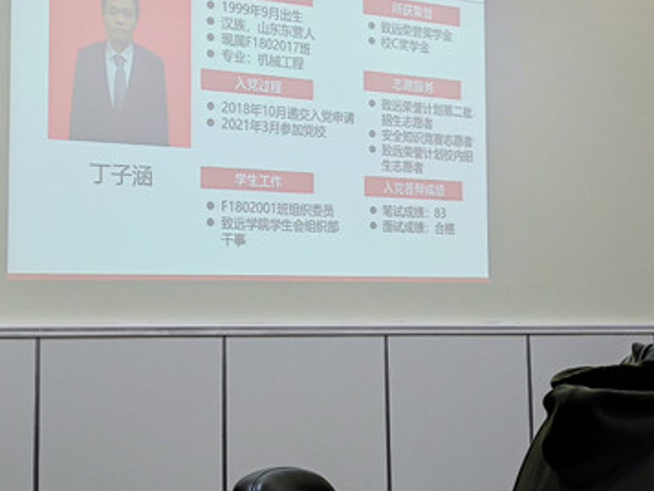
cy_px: 158
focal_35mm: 42
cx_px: 280
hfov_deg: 44.7
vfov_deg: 34.0
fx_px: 794
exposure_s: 1/50
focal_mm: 5.43
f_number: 1.89
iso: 75
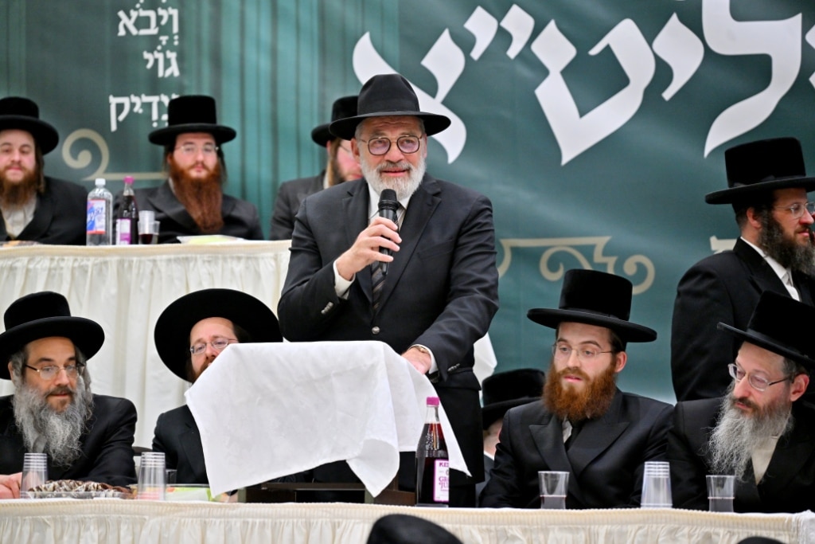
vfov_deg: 11.4
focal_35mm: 120
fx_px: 2717
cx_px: 408
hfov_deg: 17.1
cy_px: 272
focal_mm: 120
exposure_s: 1/500
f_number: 4
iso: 1000
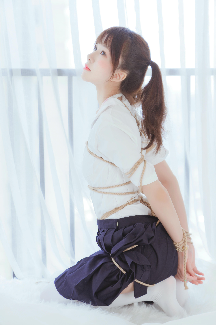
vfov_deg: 31.0
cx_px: 108
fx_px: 585
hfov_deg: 20.9
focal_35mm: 65
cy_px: 162
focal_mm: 65
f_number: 2.8
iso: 200
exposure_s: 1/200
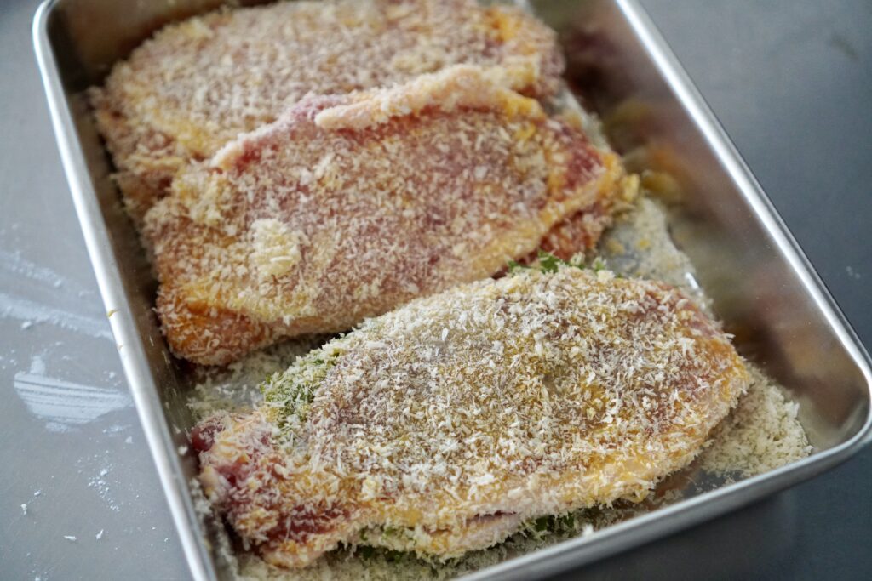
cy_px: 290
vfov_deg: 25.8
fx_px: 1272
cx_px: 436
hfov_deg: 37.8
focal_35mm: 52
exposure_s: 1/160
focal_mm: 35
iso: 1600
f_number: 2.5
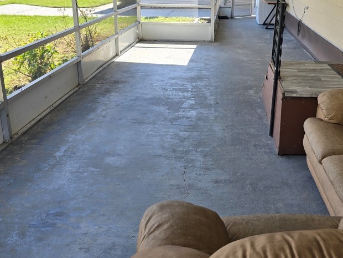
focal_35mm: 38
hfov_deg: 48.1
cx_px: 232
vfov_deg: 37.4
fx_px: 377
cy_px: 92
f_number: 1.7
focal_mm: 6.3
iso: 25
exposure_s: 1/180
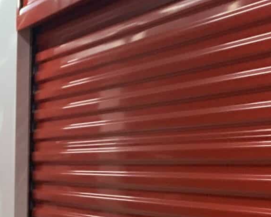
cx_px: -230
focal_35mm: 114
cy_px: 281
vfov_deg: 13.1
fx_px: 914
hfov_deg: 14.6
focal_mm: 4.25
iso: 160
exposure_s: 1/60
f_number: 1.8
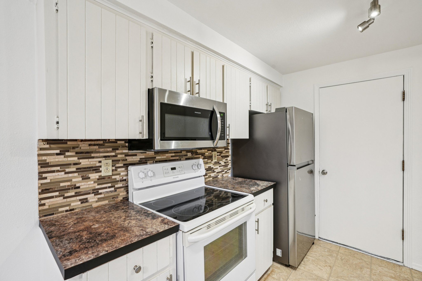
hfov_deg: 96.7
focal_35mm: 16
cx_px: 211
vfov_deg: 73.7
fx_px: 188
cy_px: 140
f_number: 8
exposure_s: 1/4
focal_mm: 16
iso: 400
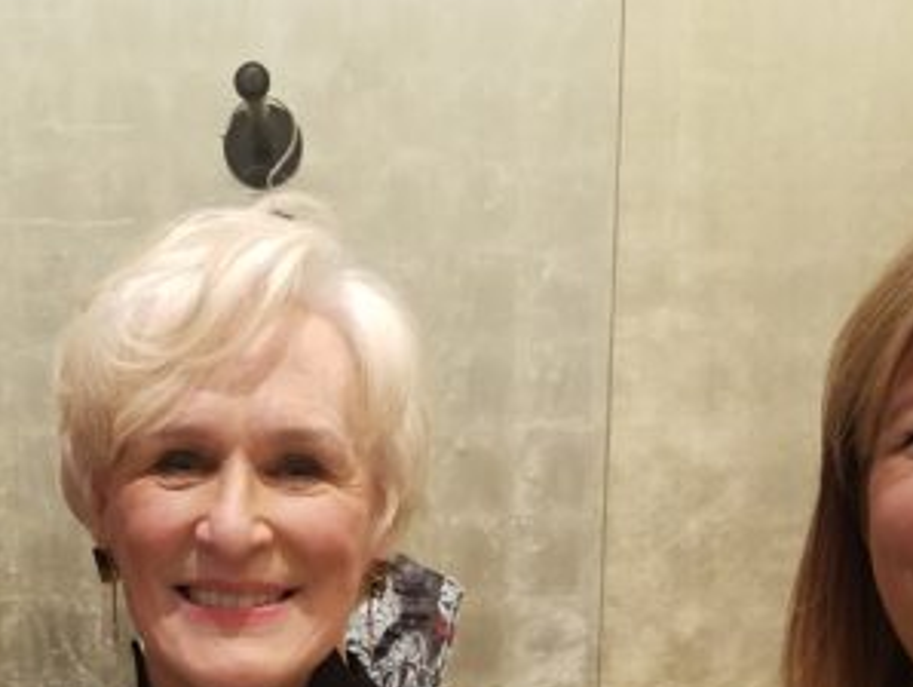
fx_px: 1769
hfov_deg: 28.6
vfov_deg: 20.2
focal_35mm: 67
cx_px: 239
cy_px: 877
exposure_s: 1/30
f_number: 1.7
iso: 160
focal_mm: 4.2
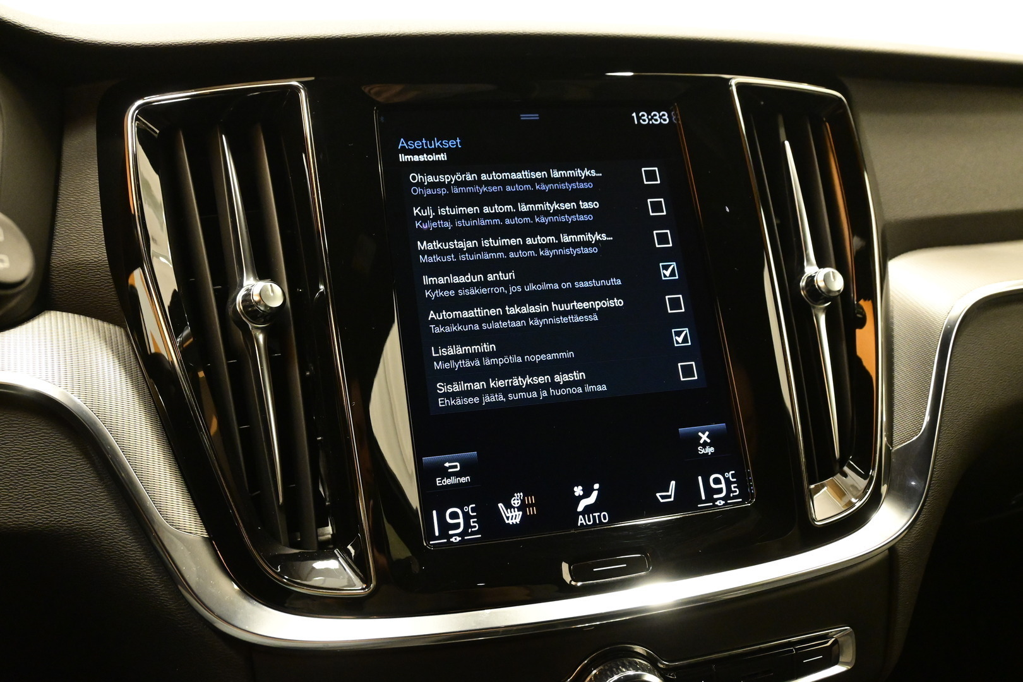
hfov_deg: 60.7
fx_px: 874
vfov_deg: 42.6
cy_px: 341
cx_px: 512
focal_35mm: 31
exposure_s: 1/30
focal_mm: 20.5
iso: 5000
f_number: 5.6
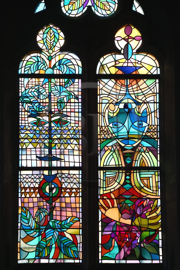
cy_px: 135
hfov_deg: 6.9
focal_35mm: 200
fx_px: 1501
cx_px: 90
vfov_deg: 10.3
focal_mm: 200
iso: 400
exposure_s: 1/125
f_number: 4.5
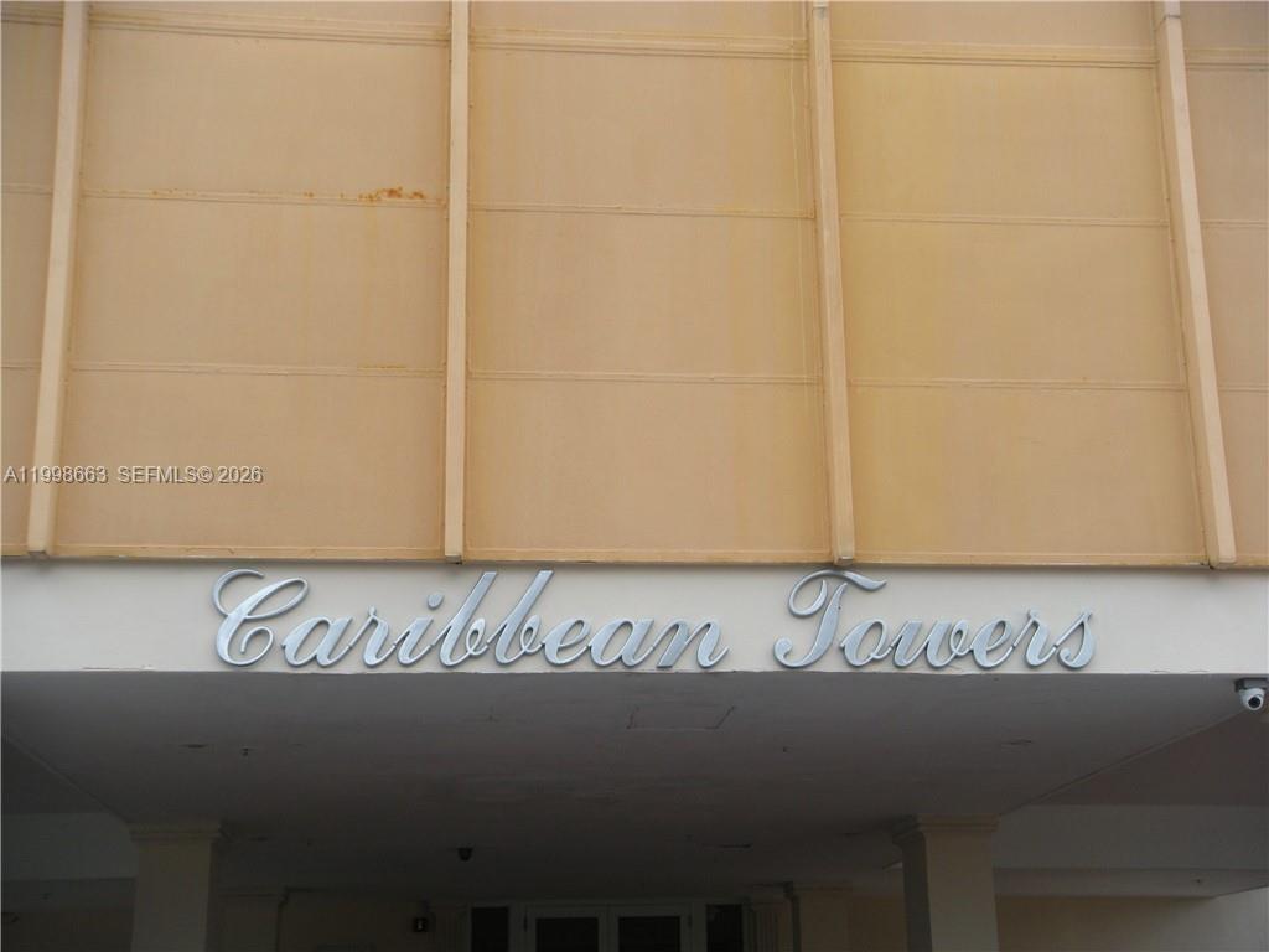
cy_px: 476
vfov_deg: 26.6
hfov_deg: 34.9
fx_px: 2016
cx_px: 634
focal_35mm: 55
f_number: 4.2
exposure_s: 1/186
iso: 64
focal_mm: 9.2
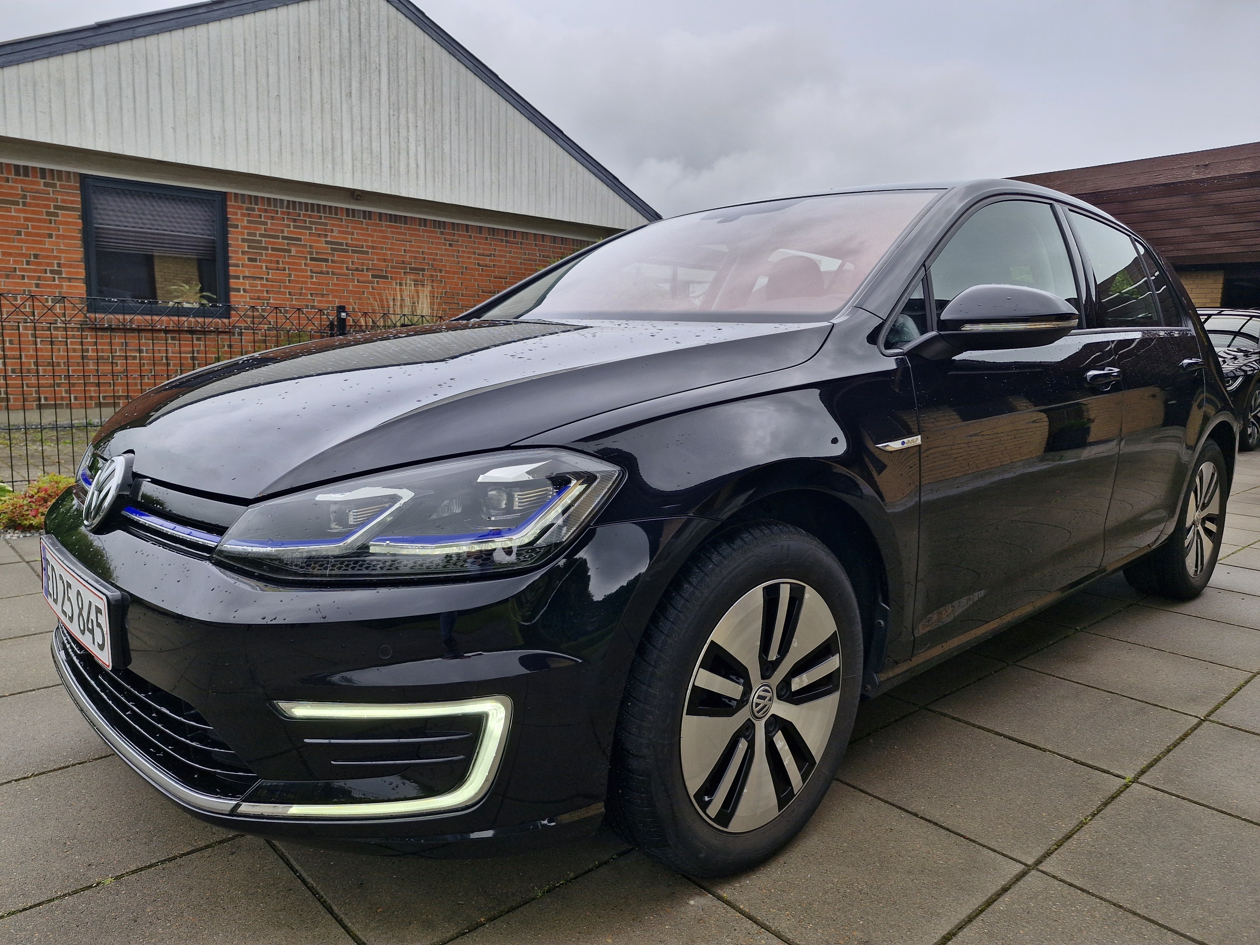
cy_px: 472
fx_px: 837
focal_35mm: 23
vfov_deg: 58.9
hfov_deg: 73.9
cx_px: 630
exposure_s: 1/256
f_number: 1.8
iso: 50
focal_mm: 5.54
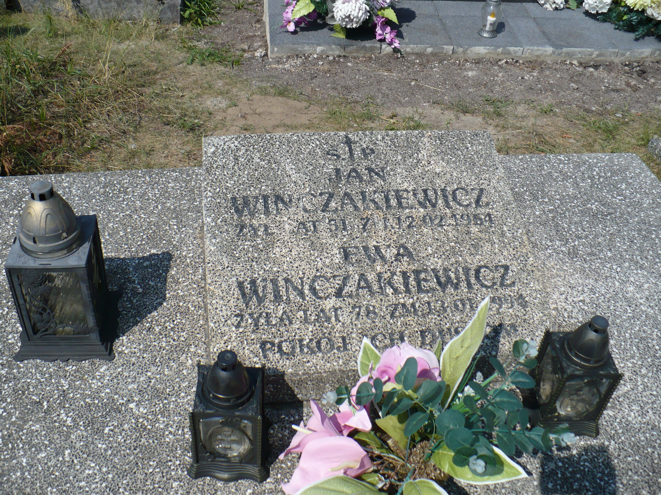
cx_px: 330
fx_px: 707
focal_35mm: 37
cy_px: 248
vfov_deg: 38.7
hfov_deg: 50.1
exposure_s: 1/250
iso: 100
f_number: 8
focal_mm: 6.1
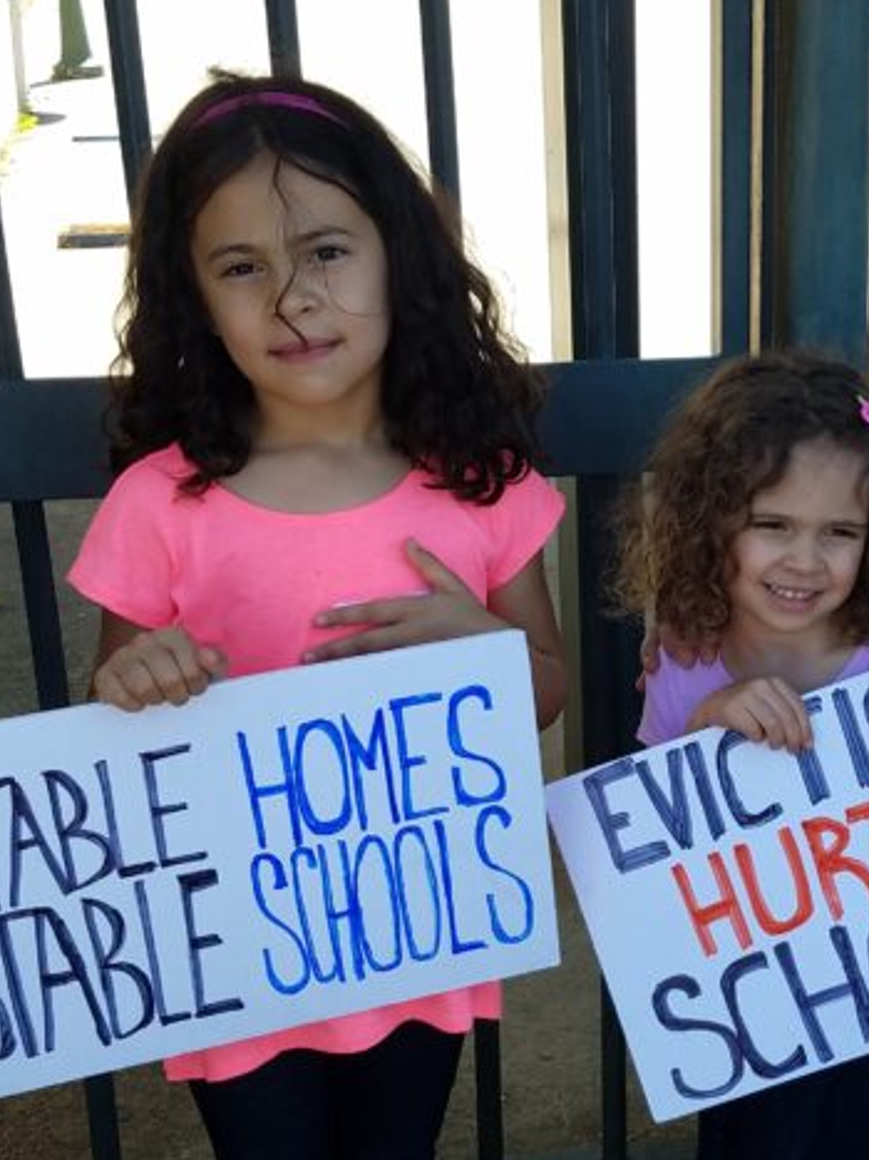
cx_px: 725
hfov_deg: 25.1
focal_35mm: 57
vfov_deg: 33.7
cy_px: 691
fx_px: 1909
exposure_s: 1/516
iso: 50
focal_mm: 4.2
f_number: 1.7
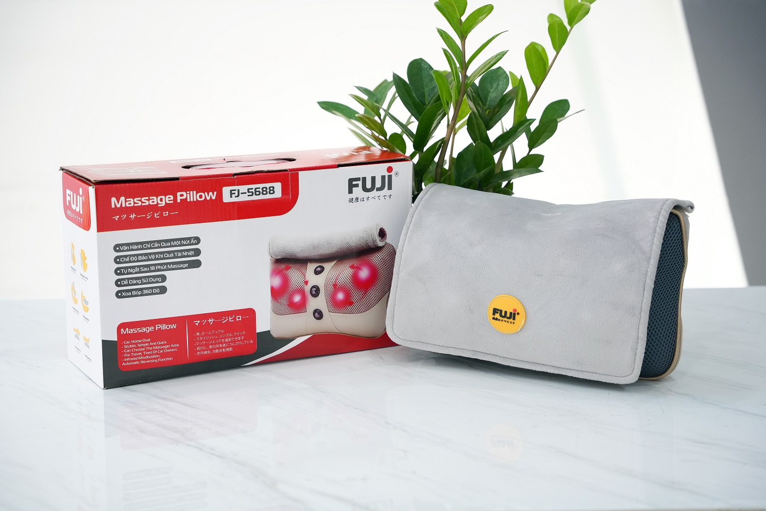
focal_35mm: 70
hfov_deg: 28.8
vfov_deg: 19.5
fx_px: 1489
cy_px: 256
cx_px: 383
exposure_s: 1/100
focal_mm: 70
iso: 1600
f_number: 4
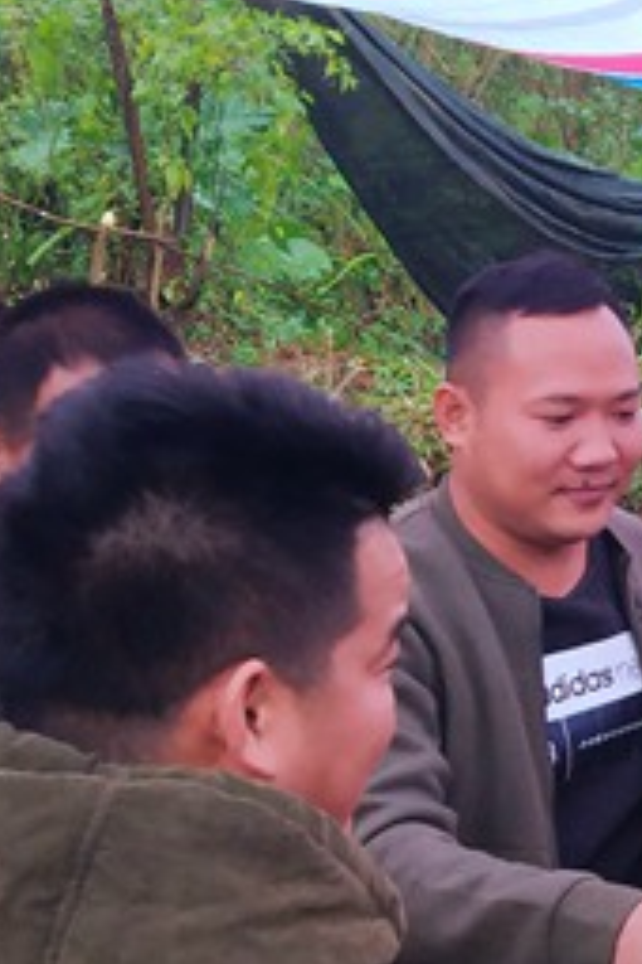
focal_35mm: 98
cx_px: 1122
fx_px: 2621
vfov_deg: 20.8
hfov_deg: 12.8
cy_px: 473
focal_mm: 3.95
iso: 129
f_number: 1.8
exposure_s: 1/100
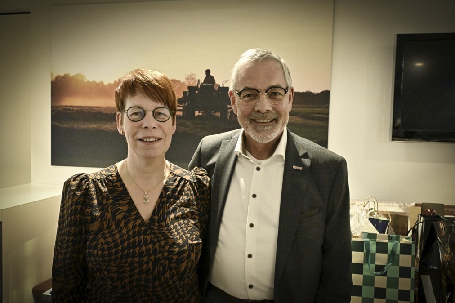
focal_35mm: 32
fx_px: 398
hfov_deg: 59.5
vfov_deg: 41.7
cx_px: 228
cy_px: 152
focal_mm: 31.5
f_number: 9
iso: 12800
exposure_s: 1/80
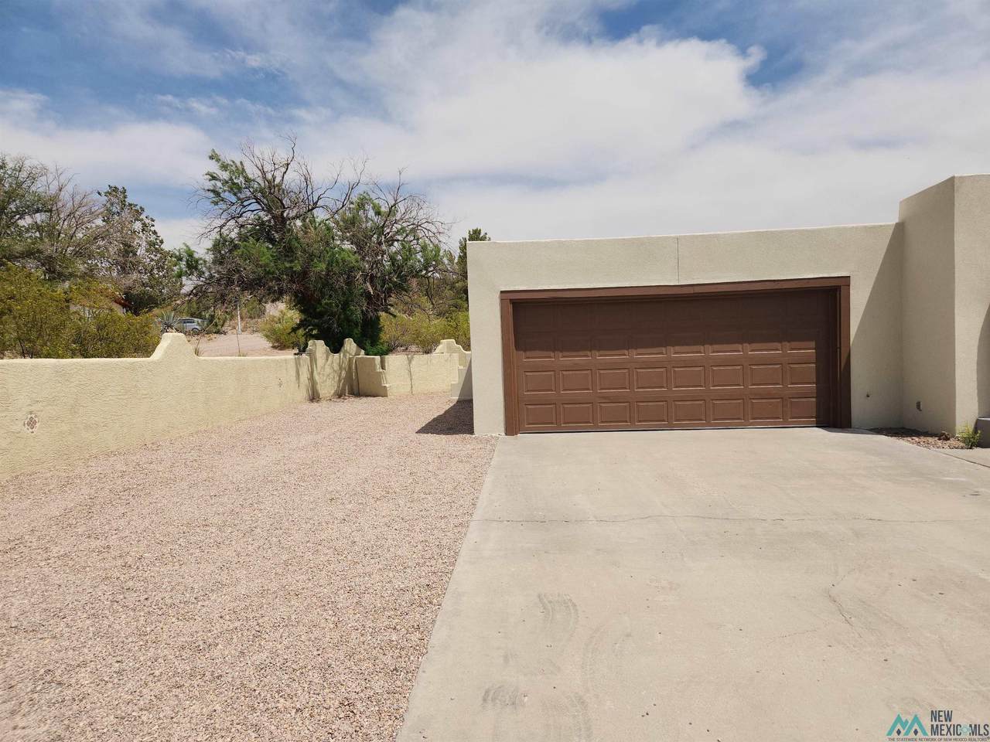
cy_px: 371
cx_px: 495
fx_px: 658
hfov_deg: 73.9
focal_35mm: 23
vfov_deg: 58.9
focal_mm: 5.4
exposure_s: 1/3203
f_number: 1.8
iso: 20
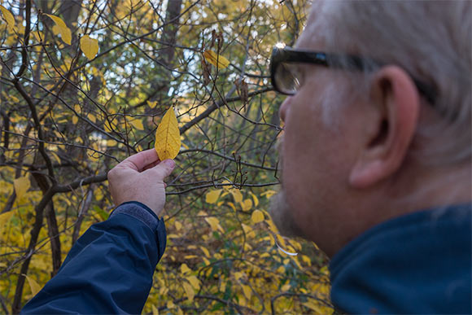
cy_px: 158
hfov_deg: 53.1
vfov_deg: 36.9
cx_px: 236
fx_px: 472
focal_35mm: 36
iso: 400
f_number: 6.7
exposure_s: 1/250
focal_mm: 36
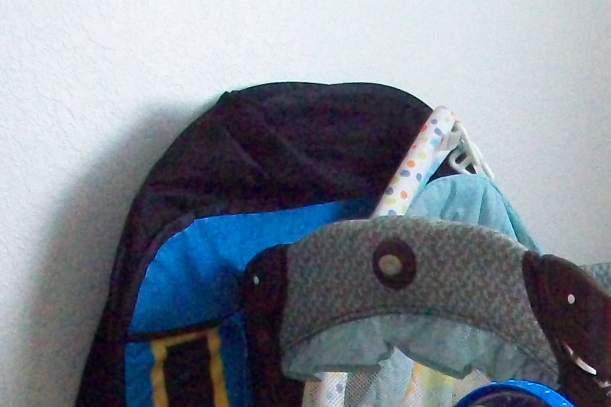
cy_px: 578
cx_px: 759
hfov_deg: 16.0
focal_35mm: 122
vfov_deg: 10.9
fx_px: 2071
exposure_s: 1/125
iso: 442
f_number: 2.8
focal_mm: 5.7
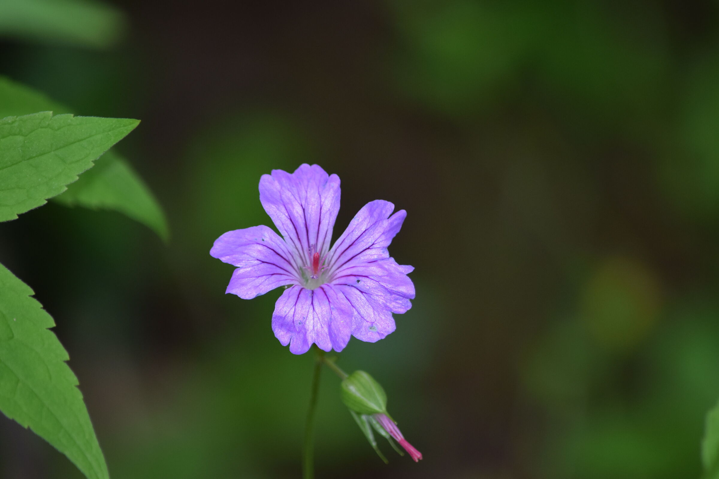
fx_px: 8987
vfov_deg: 3.1
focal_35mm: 450
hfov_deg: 4.6
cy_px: 240
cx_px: 360
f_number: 5.6
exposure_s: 1/200
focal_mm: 300
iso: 640
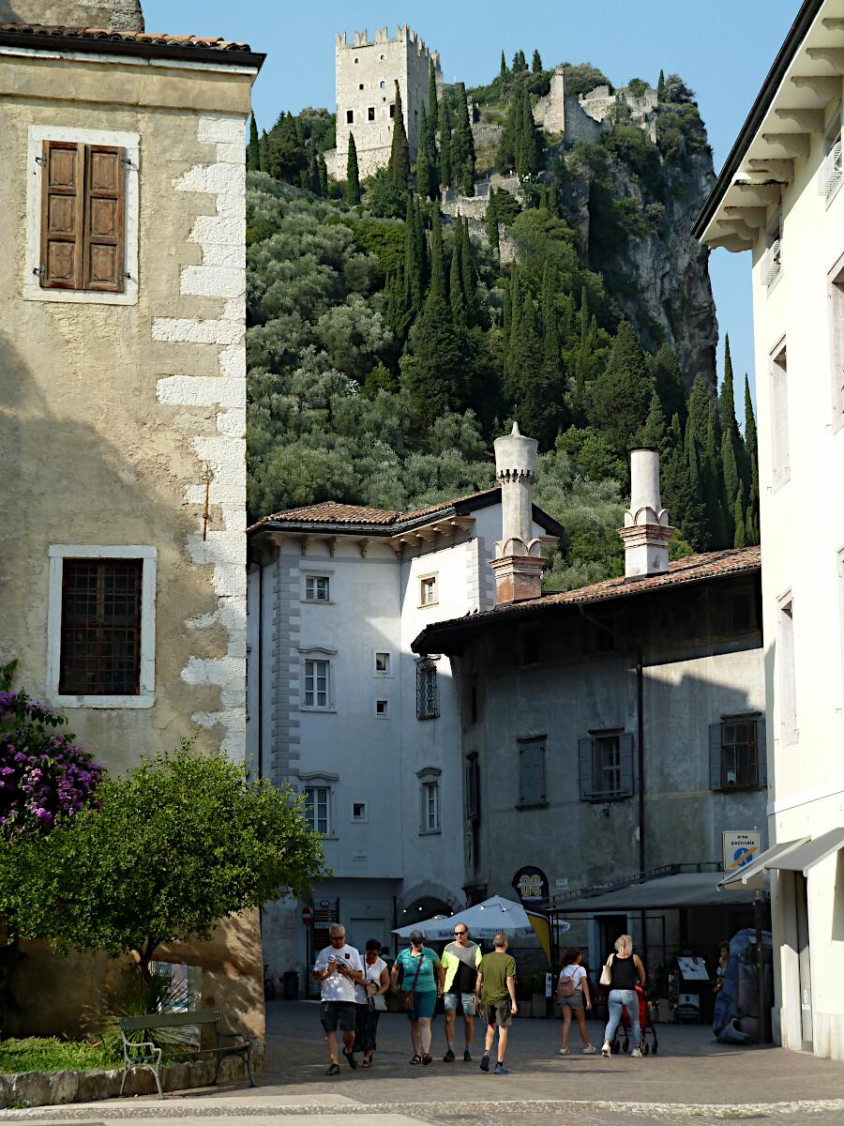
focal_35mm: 72
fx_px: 2341
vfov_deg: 27.0
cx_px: 422
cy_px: 563
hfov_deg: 20.4
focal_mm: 11.9
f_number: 4.1
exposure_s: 1/400
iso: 80
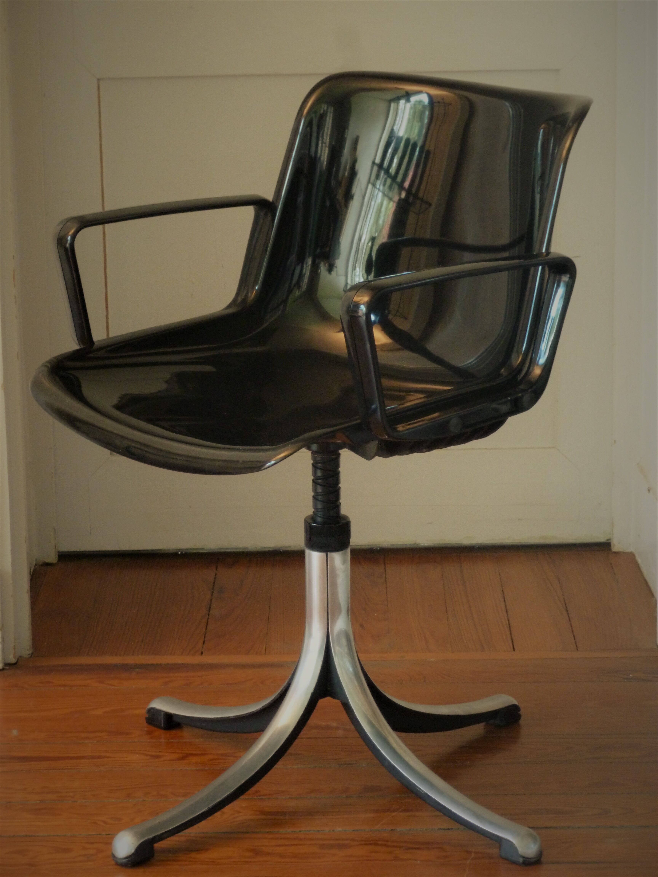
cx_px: 329
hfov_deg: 13.8
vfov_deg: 18.4
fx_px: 2712
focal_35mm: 107
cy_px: 438
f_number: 5.4
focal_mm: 19.1
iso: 400
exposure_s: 1/4
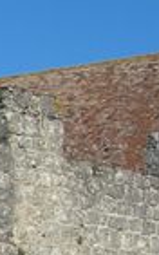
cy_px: 288
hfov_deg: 5.0
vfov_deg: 9.1
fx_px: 1589
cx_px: -547
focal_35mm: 229
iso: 50
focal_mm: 7.8
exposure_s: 1/767
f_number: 4.8
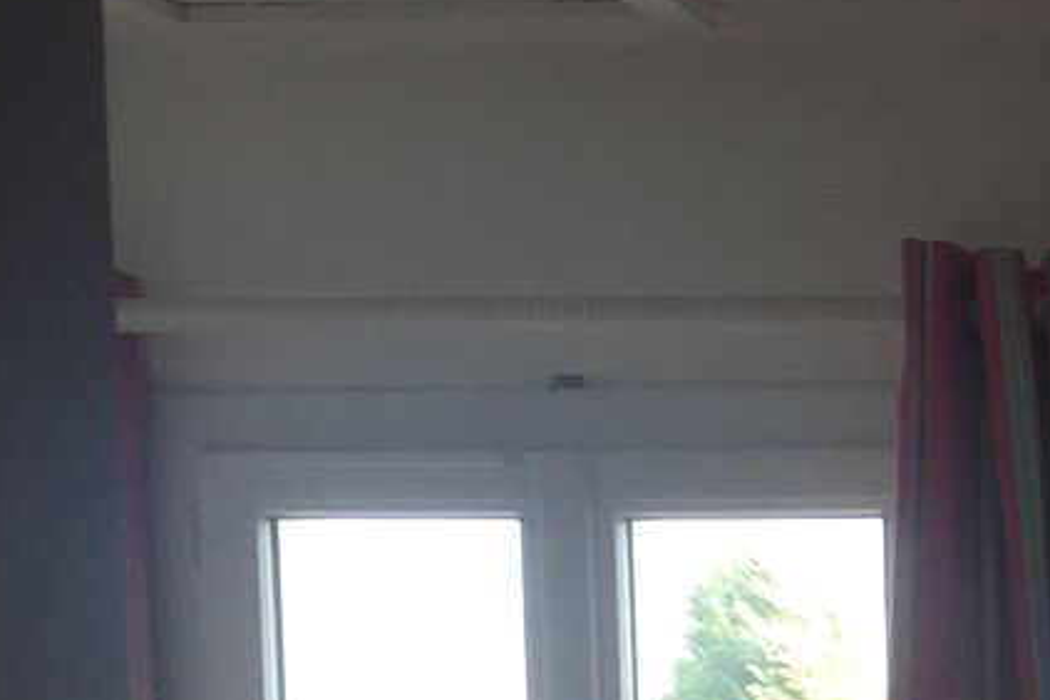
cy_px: 1254
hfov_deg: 16.3
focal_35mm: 114
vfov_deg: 11.2
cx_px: 1596
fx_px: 3325
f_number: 2.2
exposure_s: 1/100
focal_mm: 4.15
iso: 50
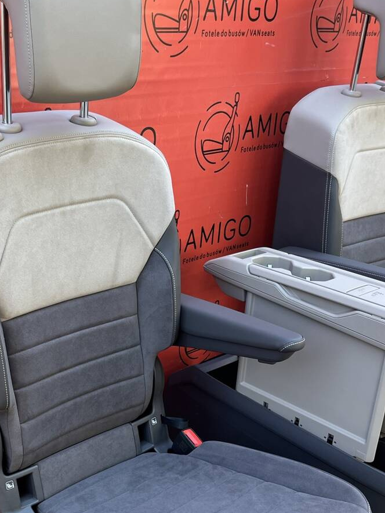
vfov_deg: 39.5
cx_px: 111
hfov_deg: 30.5
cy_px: 373
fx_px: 697
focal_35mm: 47
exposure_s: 1/122
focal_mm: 5.1
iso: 50
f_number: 1.6
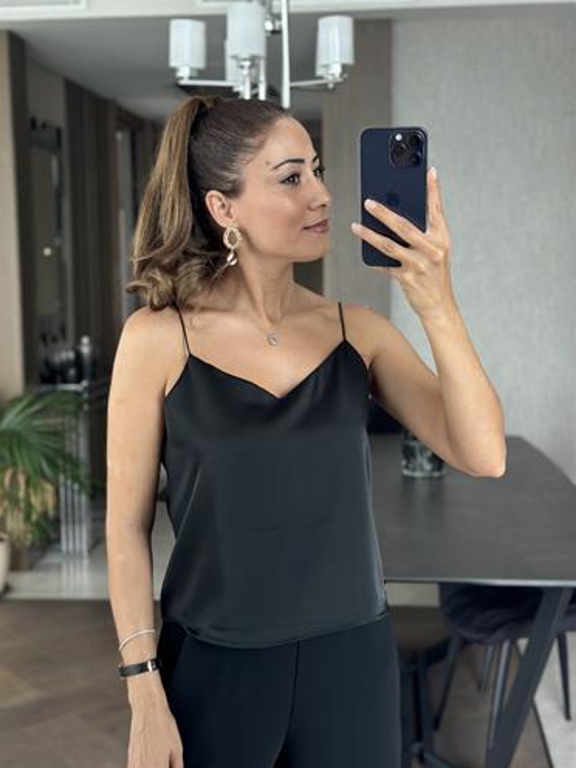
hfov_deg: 29.7
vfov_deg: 38.9
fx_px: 1087
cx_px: 285
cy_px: 386
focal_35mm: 49
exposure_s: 1/60
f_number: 1.78
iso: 250
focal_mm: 6.86
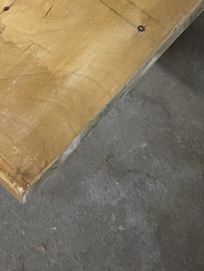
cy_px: -101
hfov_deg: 15.8
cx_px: 61
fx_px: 731
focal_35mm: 93
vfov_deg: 19.2
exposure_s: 1/33
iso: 400
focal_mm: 4.25
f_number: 1.8
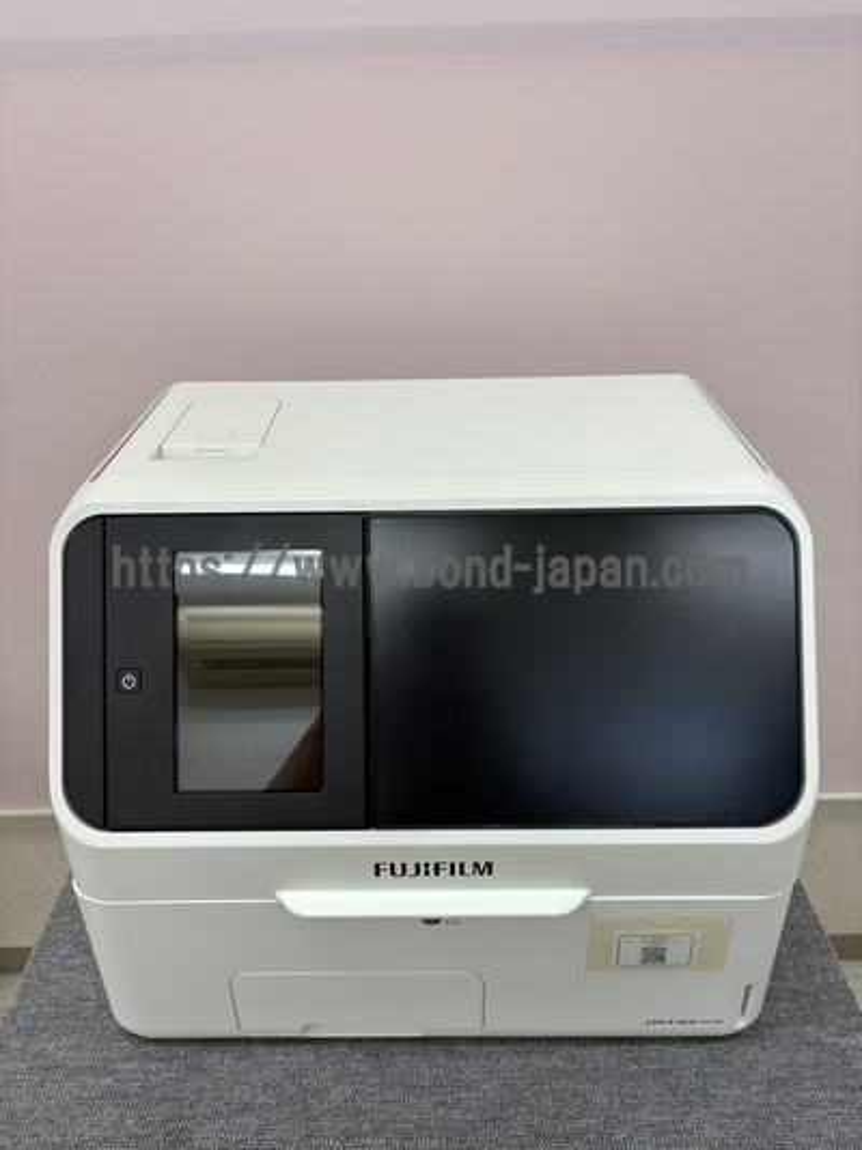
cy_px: 575
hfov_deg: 53.0
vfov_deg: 67.3
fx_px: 864
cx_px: 431
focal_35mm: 26
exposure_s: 1/120
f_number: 1.6
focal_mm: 5.96
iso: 32
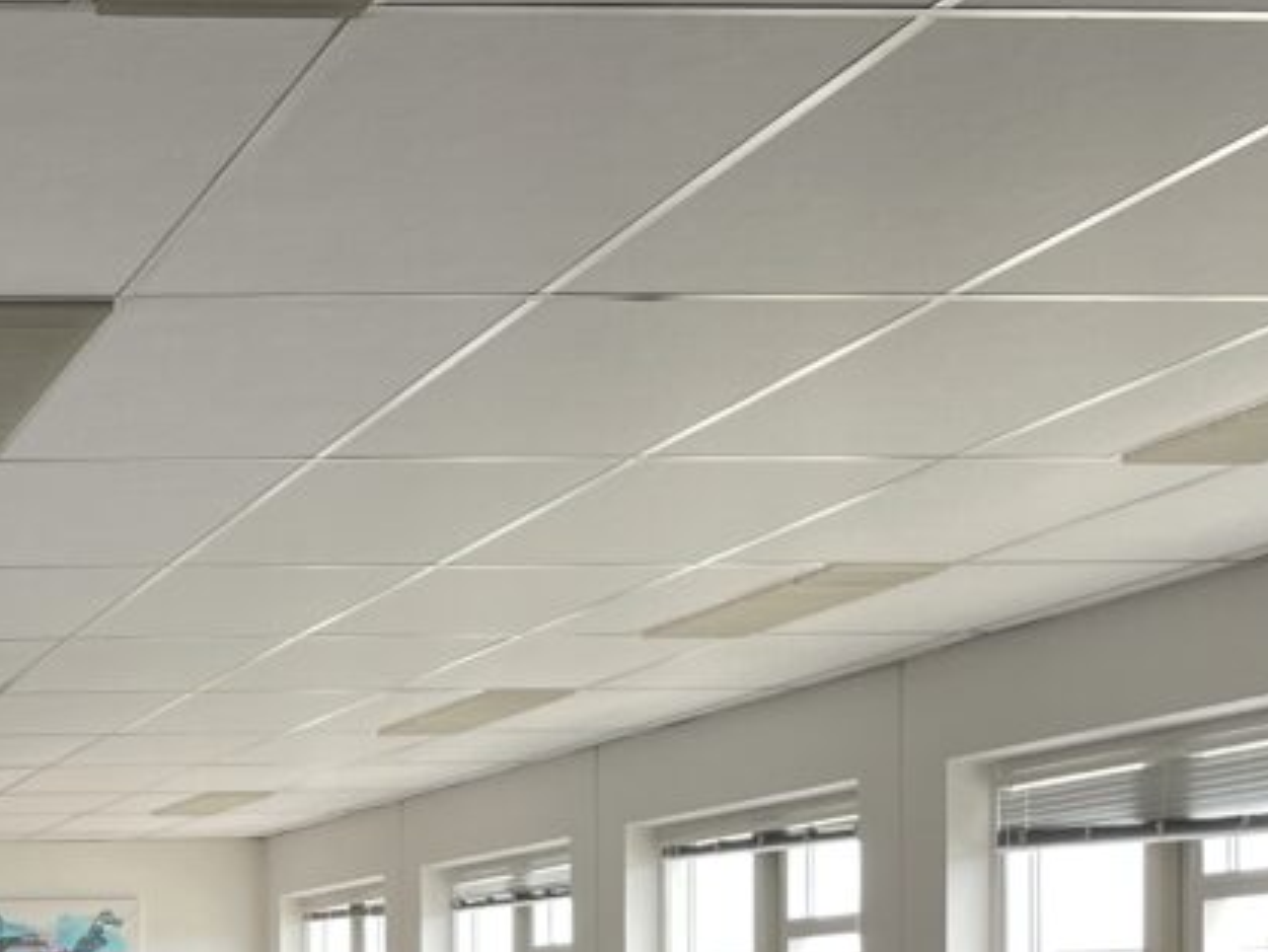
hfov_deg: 22.1
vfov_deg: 16.9
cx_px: -176
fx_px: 3041
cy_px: 1189
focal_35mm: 83
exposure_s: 1/121
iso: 100
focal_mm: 4.2
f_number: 1.6
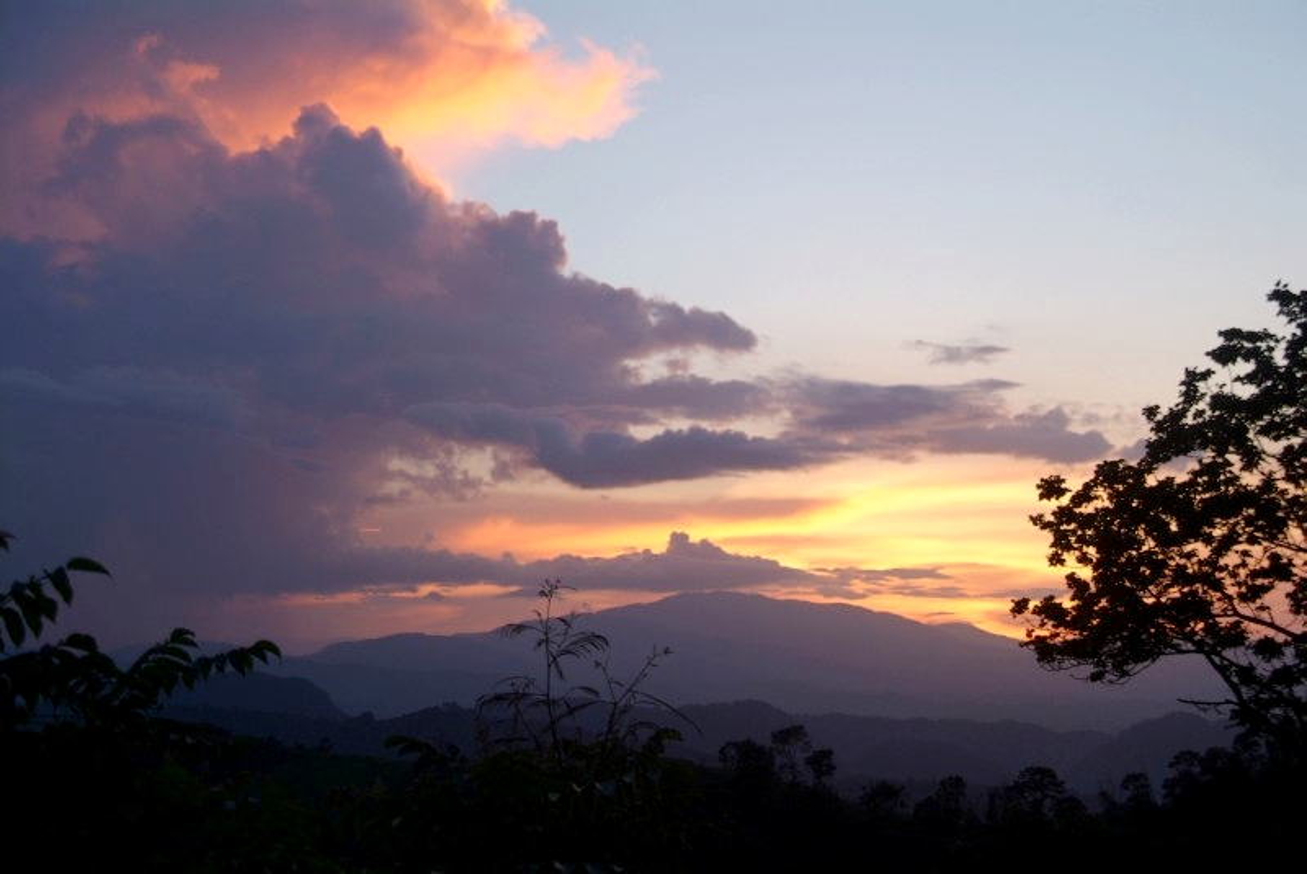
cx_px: 654
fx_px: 2507
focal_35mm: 69
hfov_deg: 29.2
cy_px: 437
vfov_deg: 19.8
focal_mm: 46
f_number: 5
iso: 200
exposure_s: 1/60
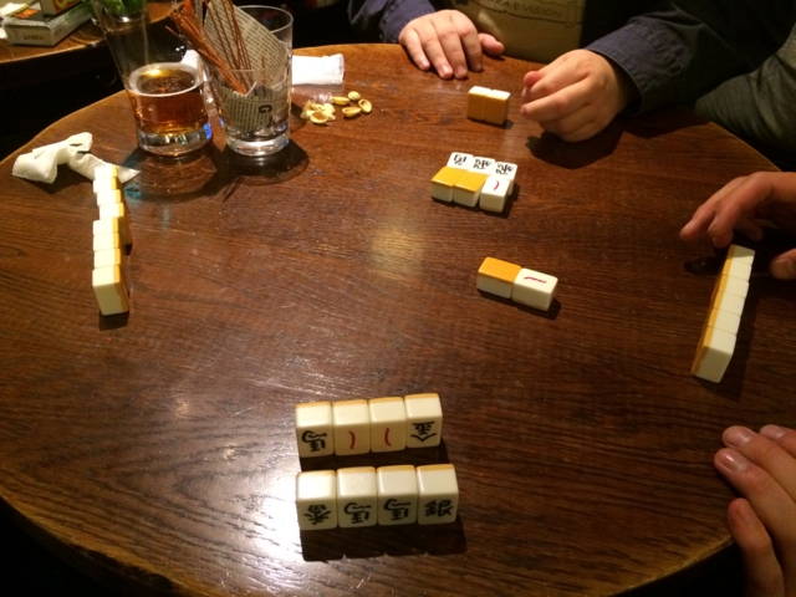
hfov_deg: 61.7
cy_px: 298
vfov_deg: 48.2
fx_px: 667
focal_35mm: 29
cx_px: 398
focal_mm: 4.15
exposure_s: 1/30
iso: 320
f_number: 2.2
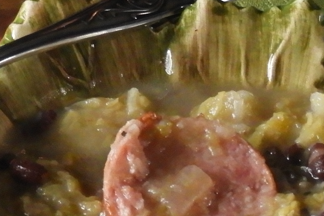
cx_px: 145
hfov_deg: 5.9
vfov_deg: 3.9
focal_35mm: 348
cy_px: 151
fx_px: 3132
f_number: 4.5
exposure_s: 1/13
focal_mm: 15.2
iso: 800
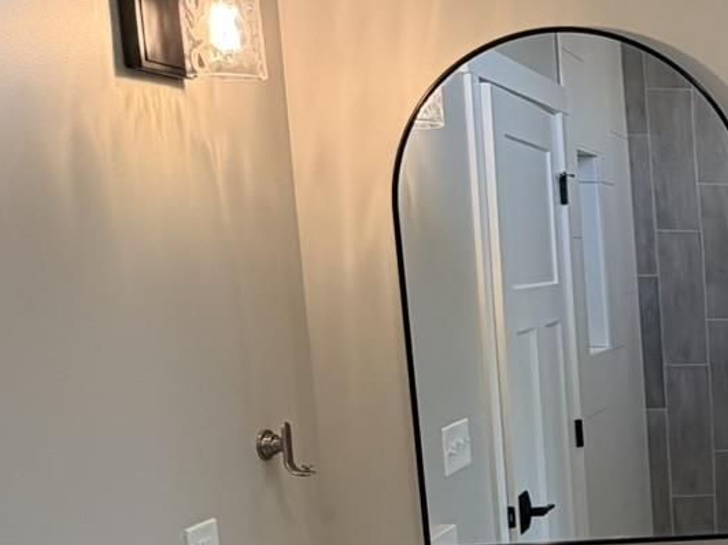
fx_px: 1135
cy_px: 393
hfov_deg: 27.9
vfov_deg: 26.7
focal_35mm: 54
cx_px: 1001
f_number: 2.2
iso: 80
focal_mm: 2.22
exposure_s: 1/120
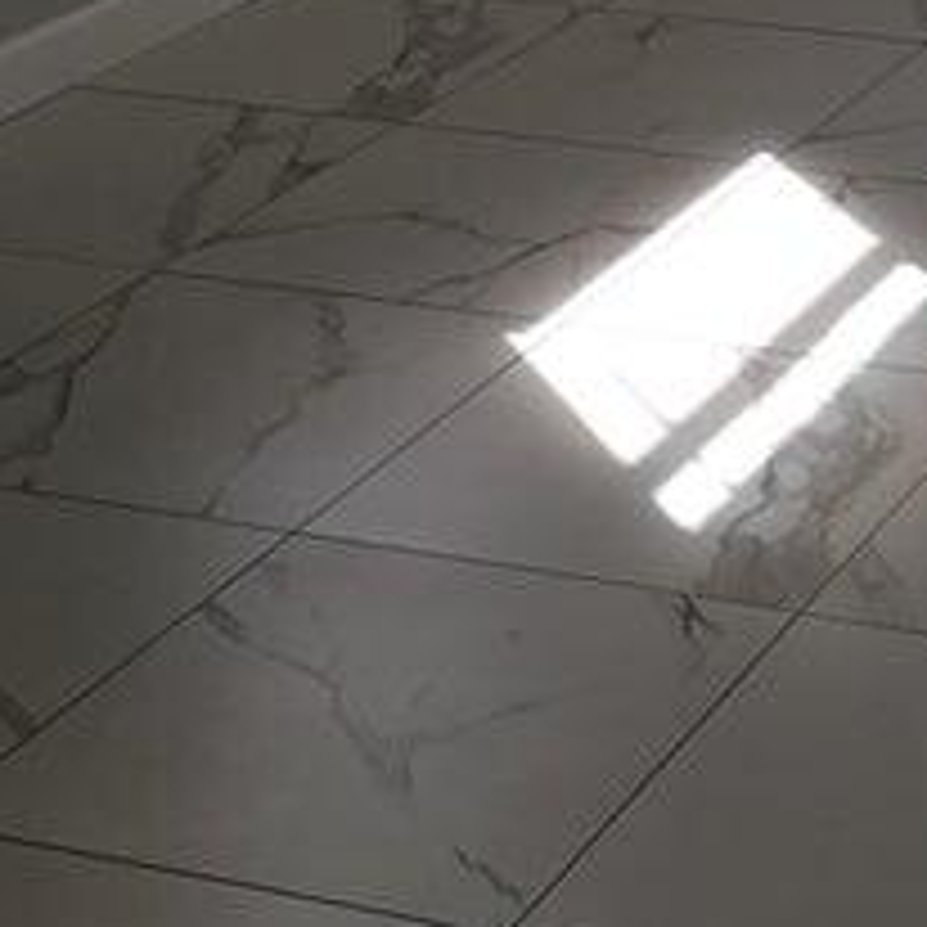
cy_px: -342
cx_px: 1114
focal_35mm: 106
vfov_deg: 15.5
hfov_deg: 15.8
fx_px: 3212
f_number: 2.2
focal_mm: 4.15
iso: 25
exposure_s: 1/162
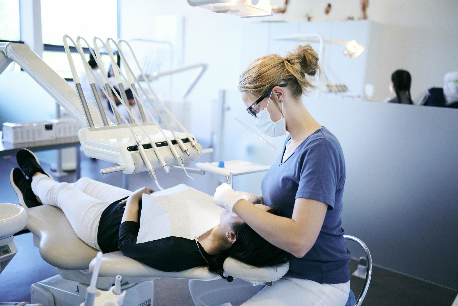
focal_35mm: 35
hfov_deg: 54.4
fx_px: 445
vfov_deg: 37.9
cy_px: 153
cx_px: 229
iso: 125
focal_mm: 35
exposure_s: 1/125
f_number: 1.8
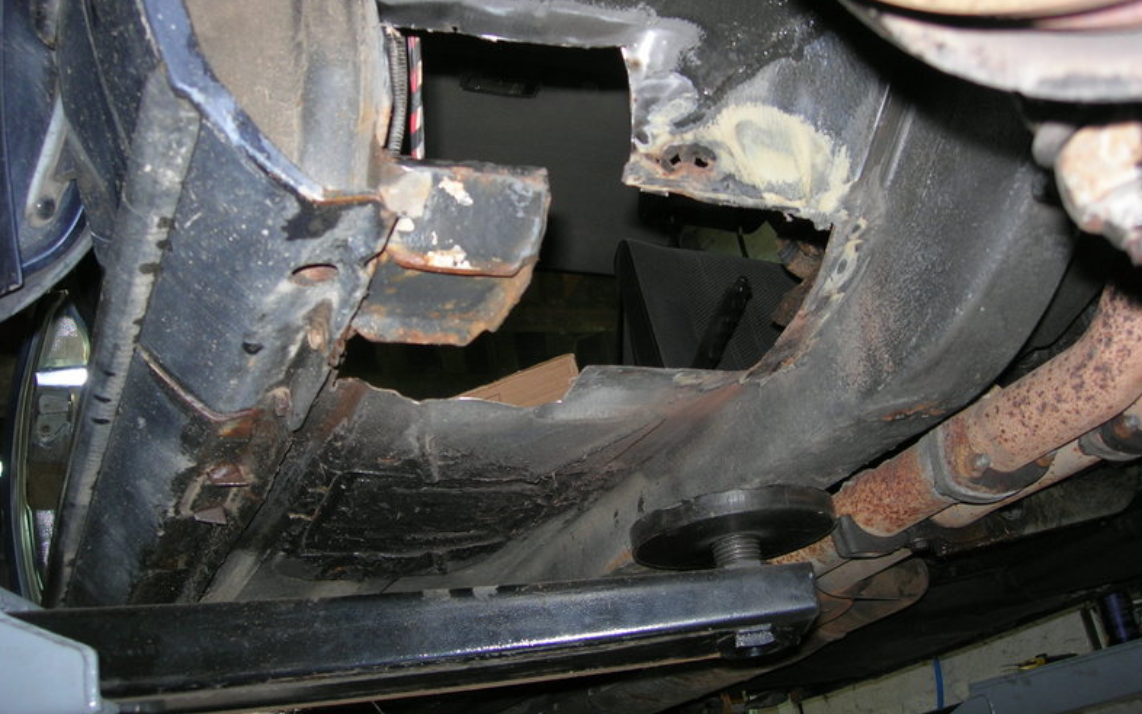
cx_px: 568
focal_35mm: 41
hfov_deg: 48.2
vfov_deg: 31.2
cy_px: 289
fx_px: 1276
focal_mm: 7.8
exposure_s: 1/60.1
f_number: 2.8
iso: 64
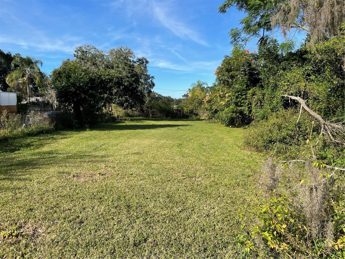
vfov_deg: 53.1
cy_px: 130
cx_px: 172
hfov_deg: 67.3
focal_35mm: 26
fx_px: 259
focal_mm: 4.2
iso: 32
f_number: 1.6
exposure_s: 1/2257
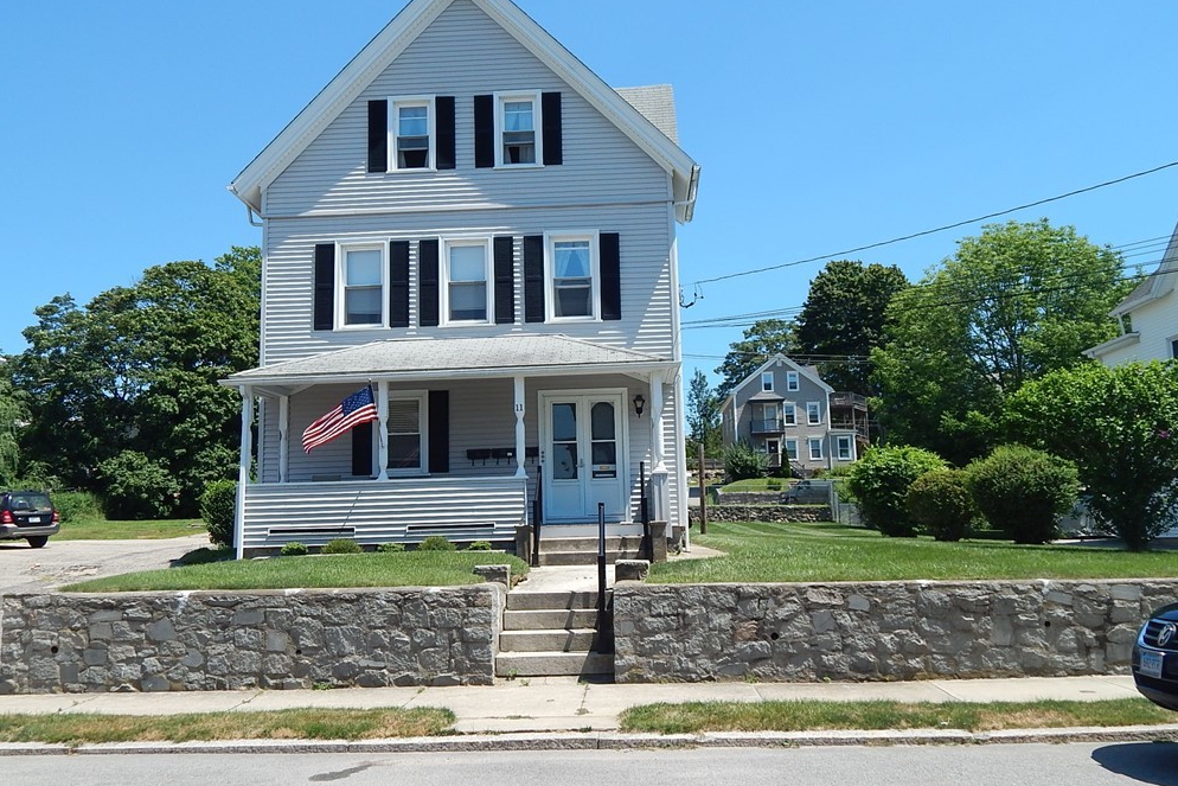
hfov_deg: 61.9
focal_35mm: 30
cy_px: 404
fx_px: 982
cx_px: 593
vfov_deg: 43.6
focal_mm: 5.1
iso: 125
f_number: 6.3
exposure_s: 1/400
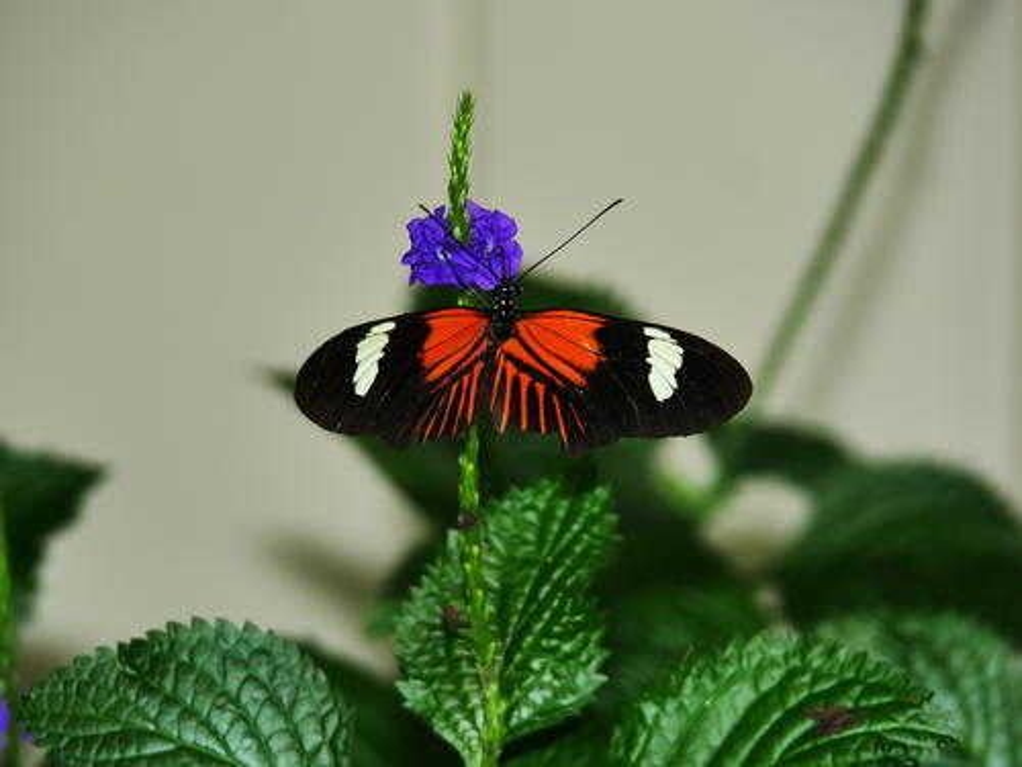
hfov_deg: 6.6
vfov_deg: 5.0
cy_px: 384
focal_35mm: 300
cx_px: 511
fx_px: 8857
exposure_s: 1/60
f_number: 5.6
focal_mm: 150
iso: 200
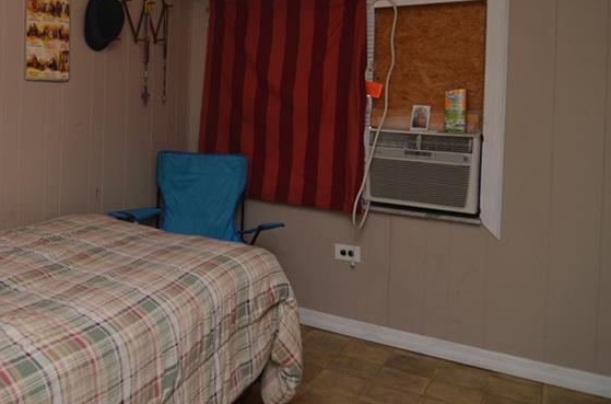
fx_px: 558
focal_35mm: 33
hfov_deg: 54.2
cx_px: 139
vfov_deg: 38.7
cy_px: 100
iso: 100
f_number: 4
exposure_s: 1/60
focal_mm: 12
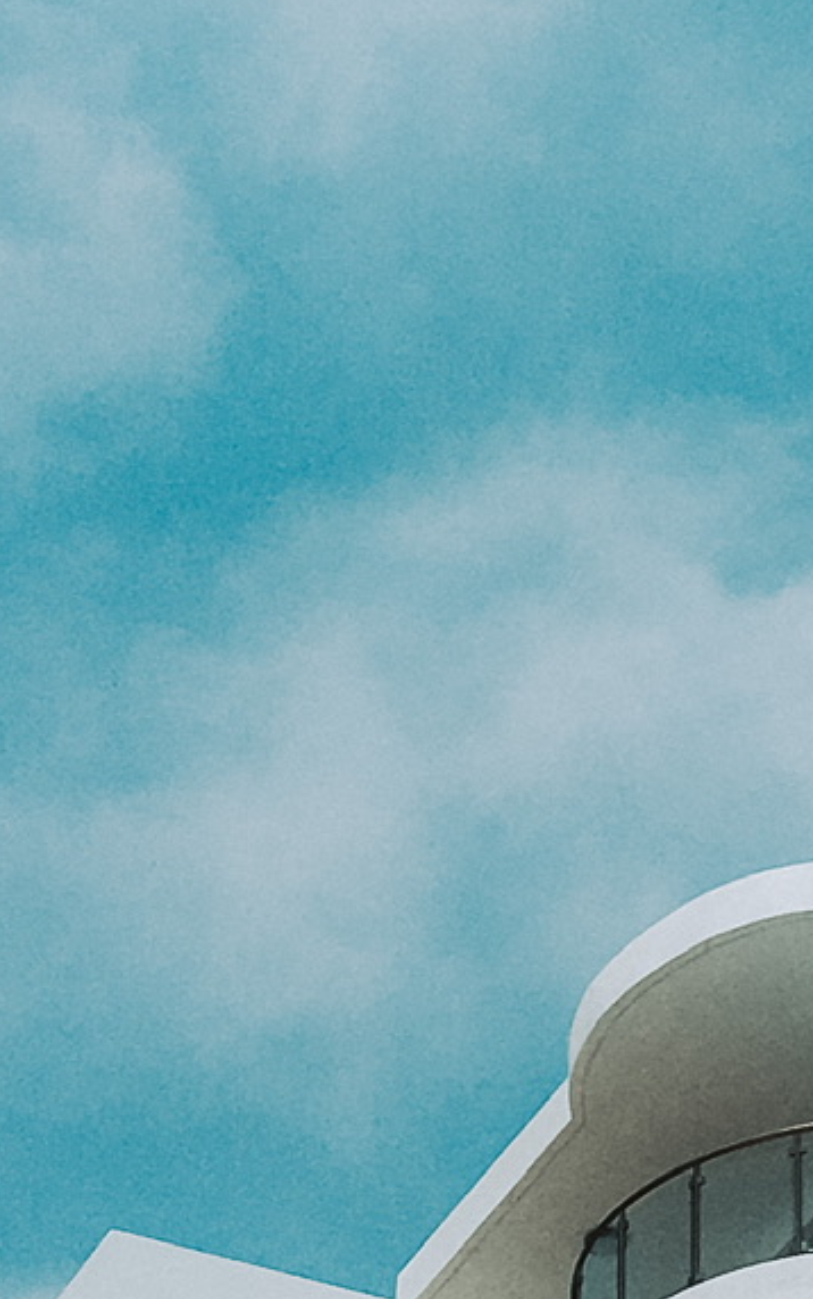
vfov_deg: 18.9
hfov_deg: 11.7
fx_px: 3896
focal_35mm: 110
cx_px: 883
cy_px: 479
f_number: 2.2
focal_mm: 4.15
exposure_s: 1/6400
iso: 25
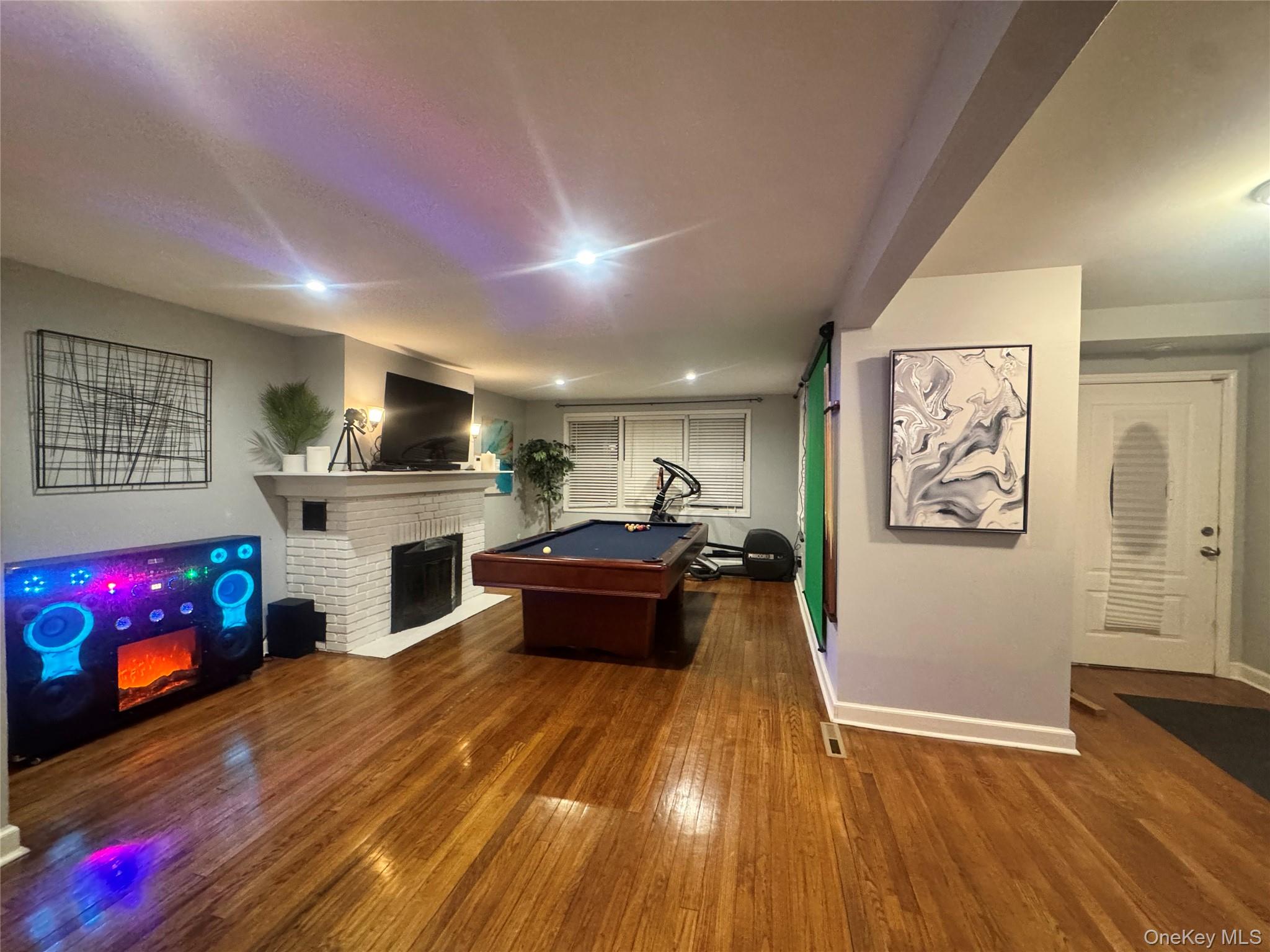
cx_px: 635
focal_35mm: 14
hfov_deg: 102.1
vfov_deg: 85.7
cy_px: 476
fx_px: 514
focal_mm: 2.22
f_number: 2.2
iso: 1000
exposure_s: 1/60
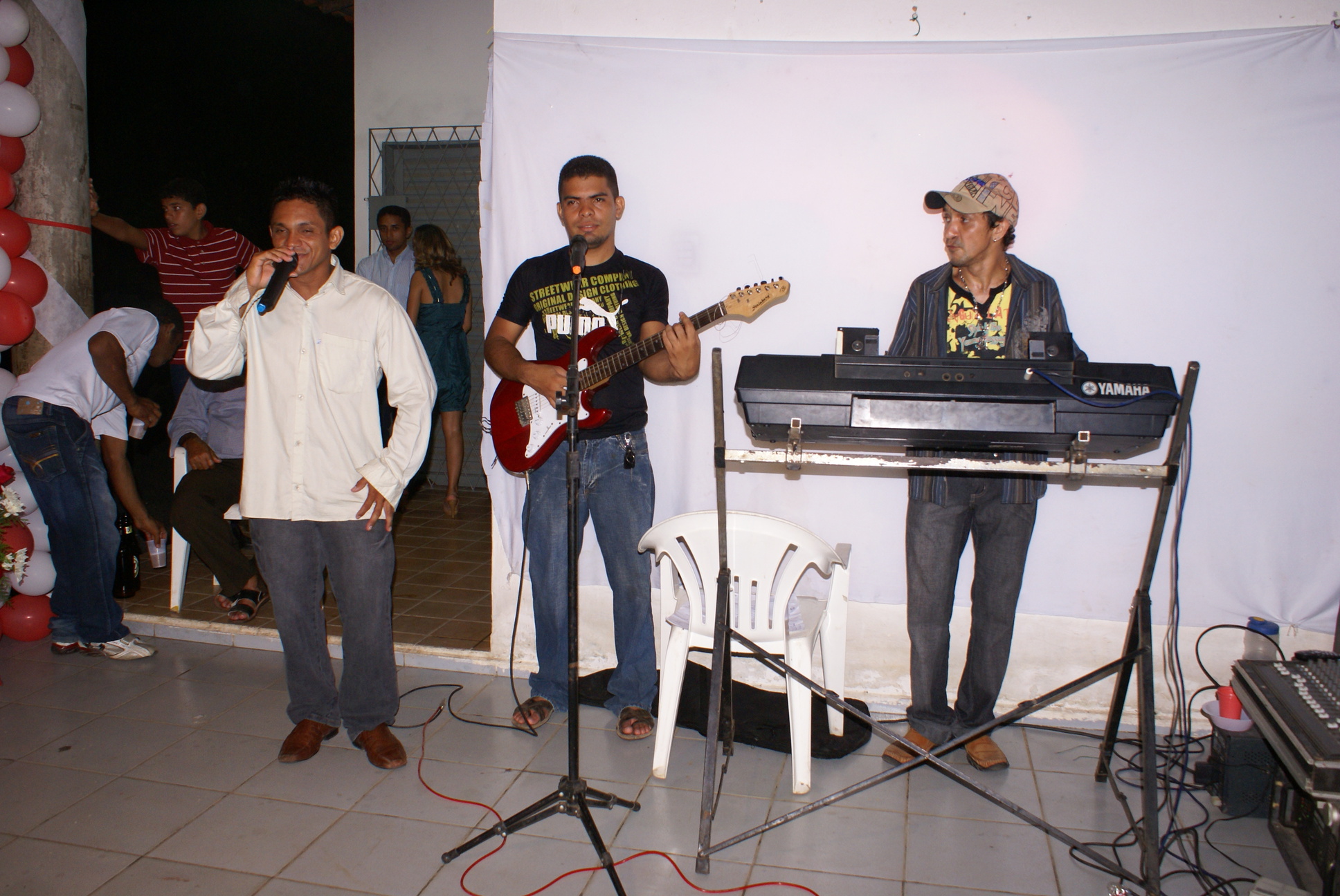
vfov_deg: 43.7
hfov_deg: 61.9
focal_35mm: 30
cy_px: 448
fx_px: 1118
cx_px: 670
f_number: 5.6
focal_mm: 20
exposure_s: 1/60
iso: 400
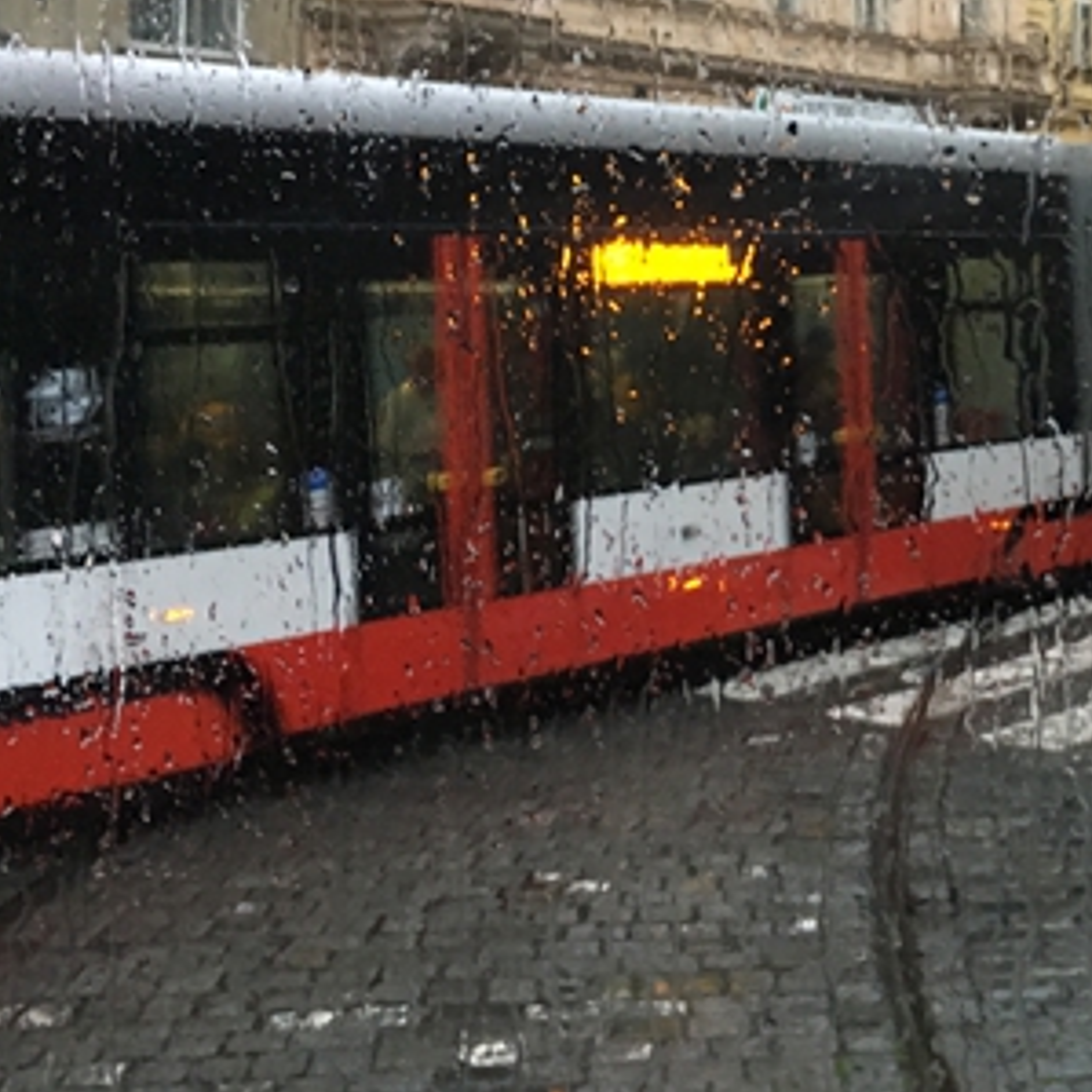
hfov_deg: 27.7
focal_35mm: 60
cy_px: 239
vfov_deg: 28.1
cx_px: 961
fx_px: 2141
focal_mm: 4.15
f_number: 2.2
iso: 200
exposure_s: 1/33
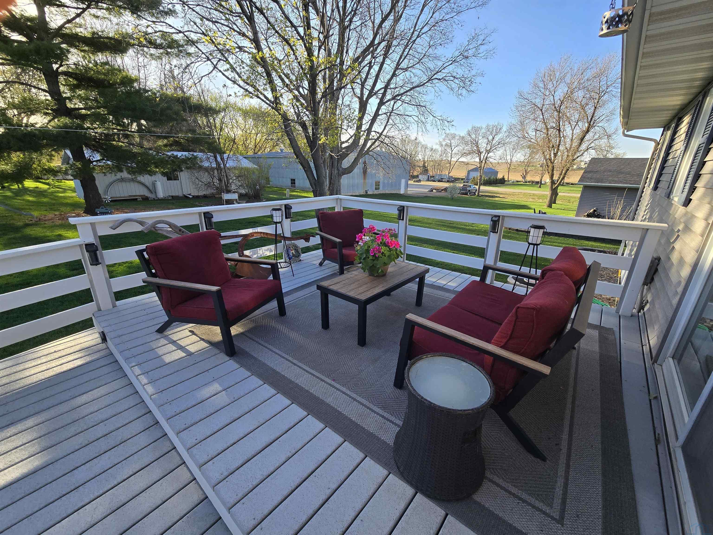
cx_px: 356
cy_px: 268
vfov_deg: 89.9
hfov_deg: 106.2
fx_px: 268
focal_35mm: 13
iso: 50
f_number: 2.2
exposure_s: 1/645
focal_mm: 2.2
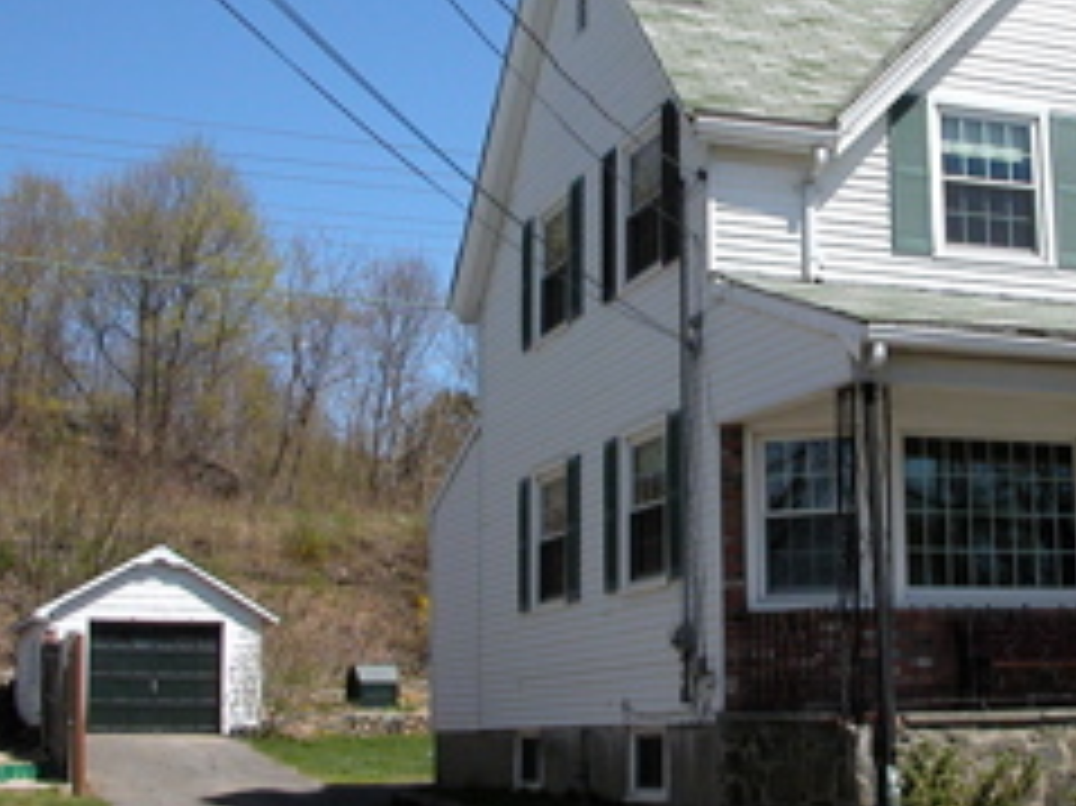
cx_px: 824
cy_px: 383
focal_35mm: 62
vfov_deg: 23.6
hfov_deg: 30.6
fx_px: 1926
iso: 100
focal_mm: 5.6
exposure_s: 1/733
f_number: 4.5
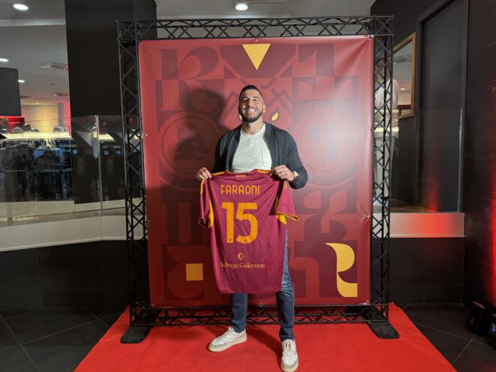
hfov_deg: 69.4
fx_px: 358
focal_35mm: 25
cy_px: 185
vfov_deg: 54.9
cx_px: 249
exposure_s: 1/54
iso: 640
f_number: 1.78
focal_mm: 6.76
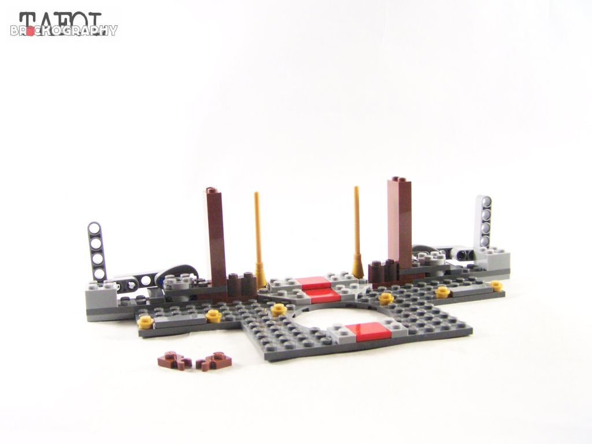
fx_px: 650
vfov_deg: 37.7
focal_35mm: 38
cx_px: 296
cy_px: 222
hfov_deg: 49.0
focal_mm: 6.3
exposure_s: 1/60
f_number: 3.2
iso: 400
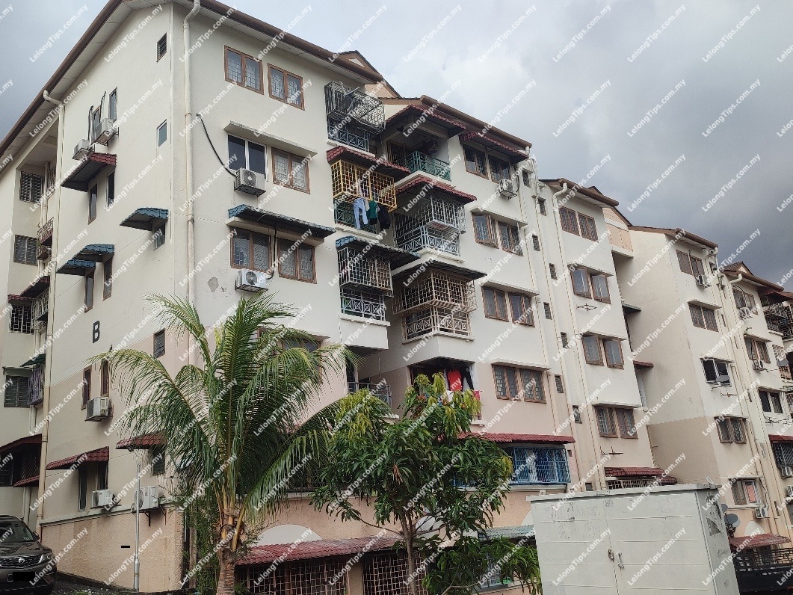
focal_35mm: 30
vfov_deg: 46.8
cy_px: 278
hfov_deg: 59.8
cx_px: 347
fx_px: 687
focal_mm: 6.04
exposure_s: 1/355
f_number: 1.9
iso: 50
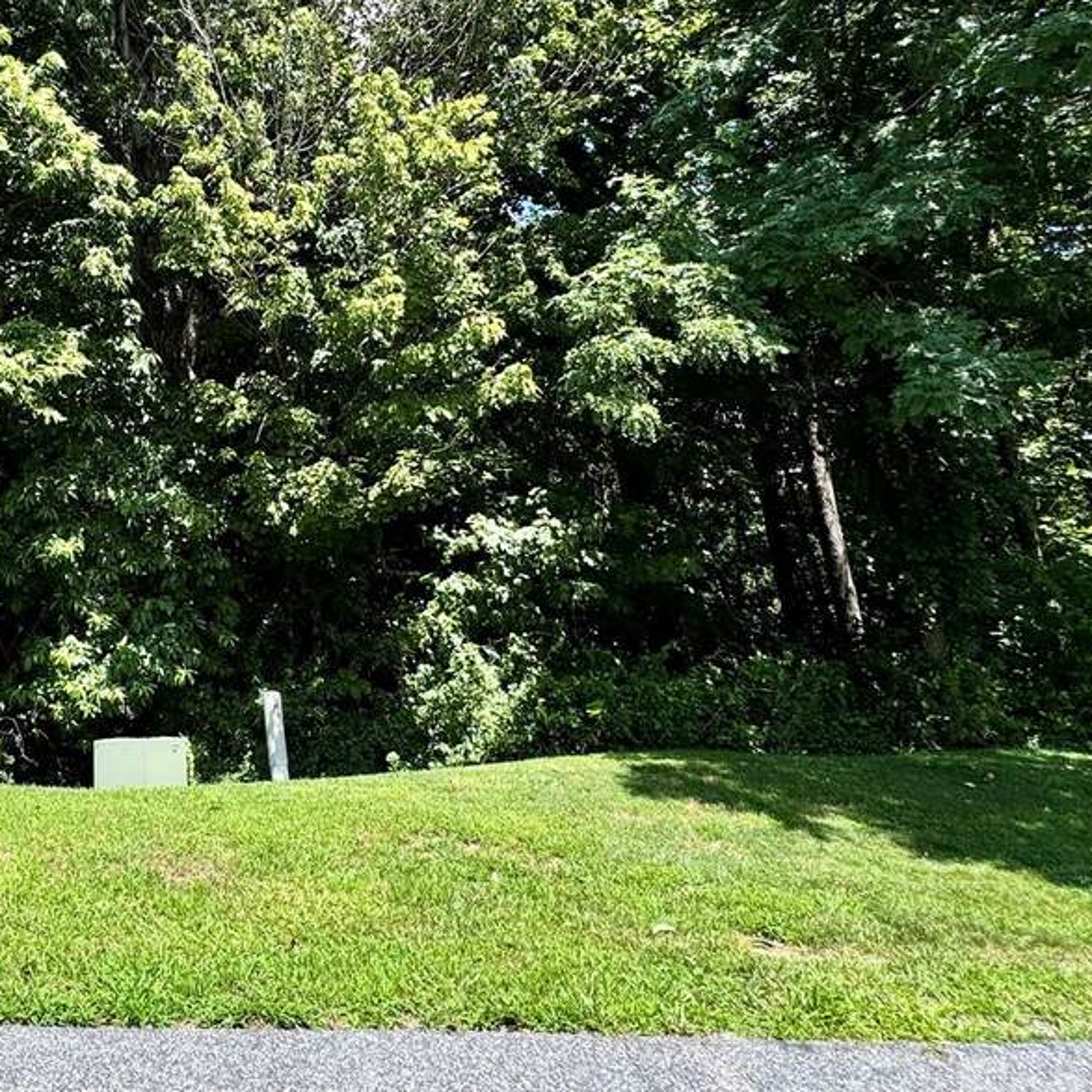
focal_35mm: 27
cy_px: 383
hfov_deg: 53.3
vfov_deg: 58.0
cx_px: 153
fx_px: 964
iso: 40
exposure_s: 1/1323
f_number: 2.2
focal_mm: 2.22
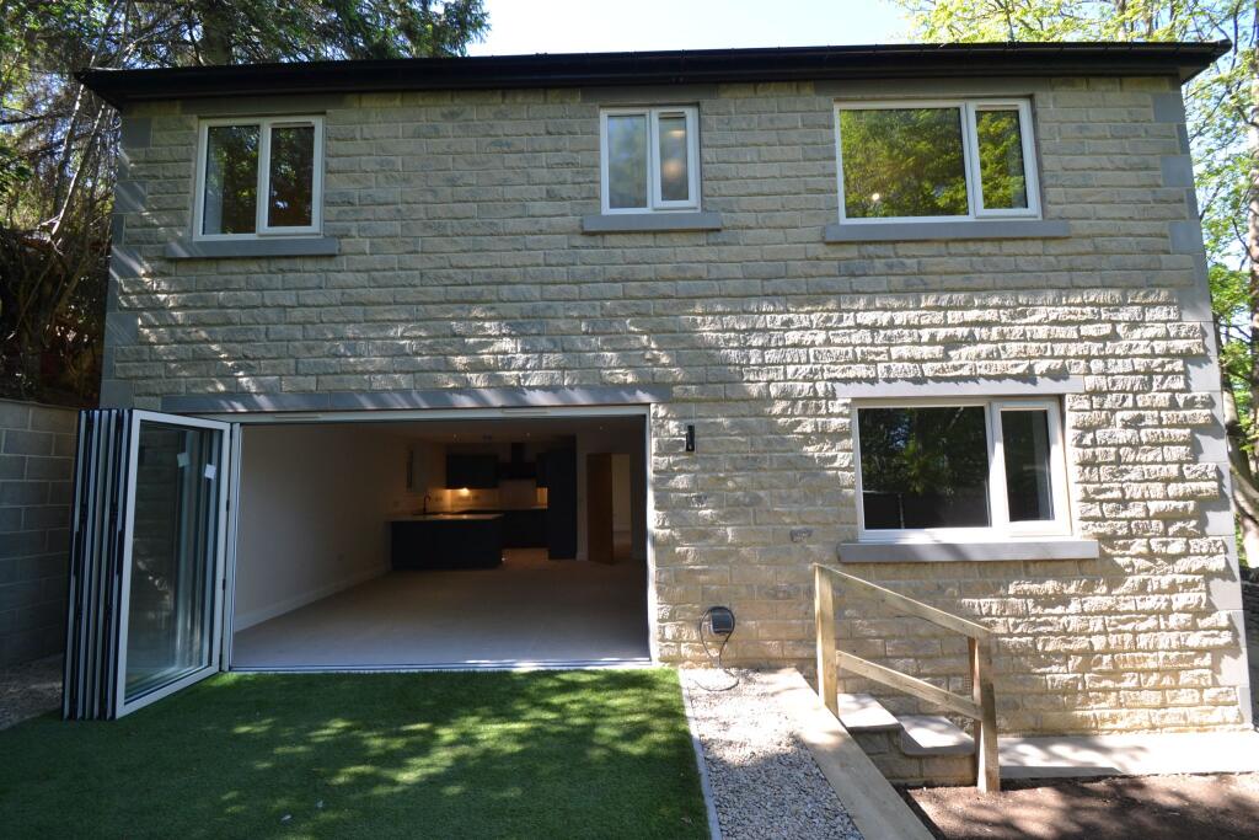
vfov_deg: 77.3
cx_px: 630
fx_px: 525
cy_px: 420
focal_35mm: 15
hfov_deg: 100.4
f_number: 5.6
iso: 320
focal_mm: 10
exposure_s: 1/125
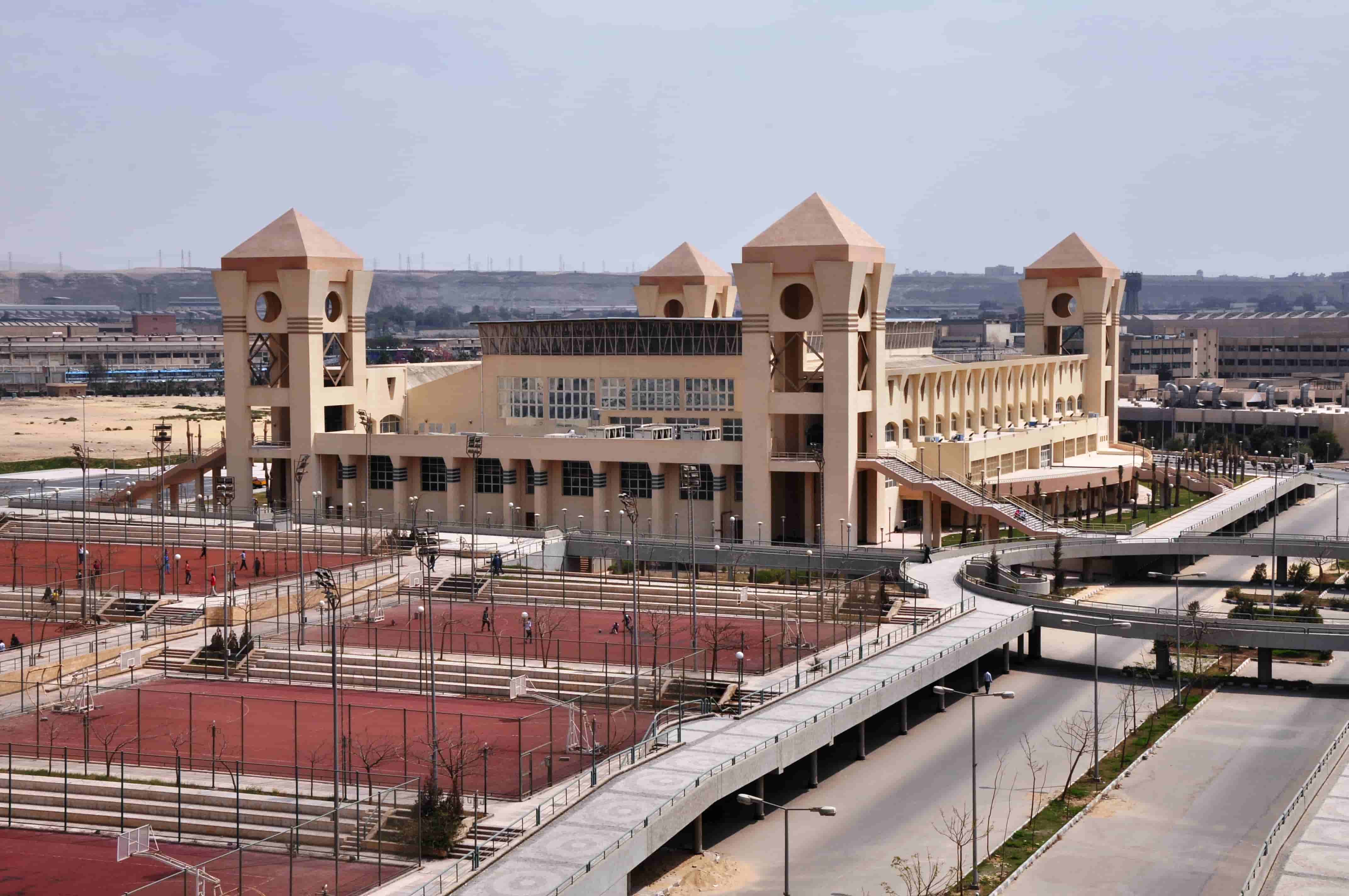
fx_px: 2133
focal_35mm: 57
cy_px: 448
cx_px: 674
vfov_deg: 23.7
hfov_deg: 35.1
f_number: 22
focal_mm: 38
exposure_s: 1/250
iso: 200
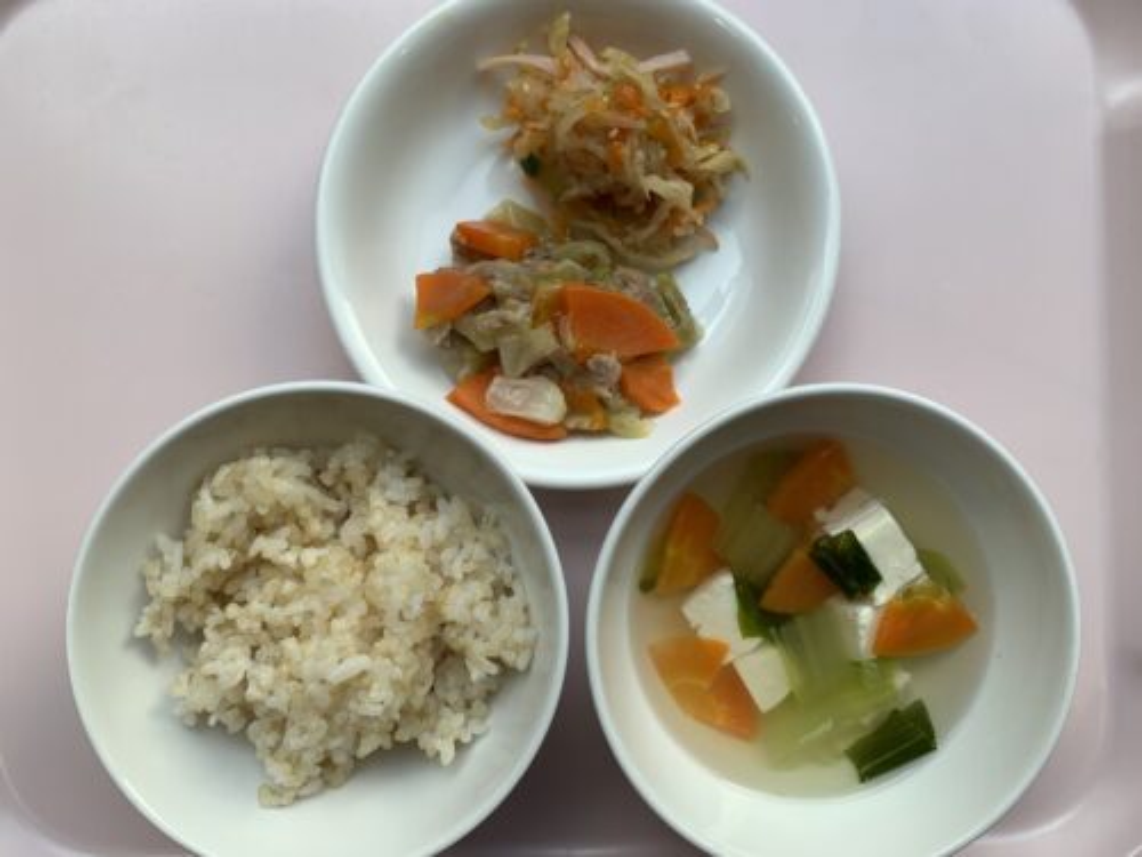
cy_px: 428
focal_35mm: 26
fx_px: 858
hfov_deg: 67.3
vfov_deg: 53.1
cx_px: 571
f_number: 1.8
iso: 25
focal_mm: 4.25
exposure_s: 1/158
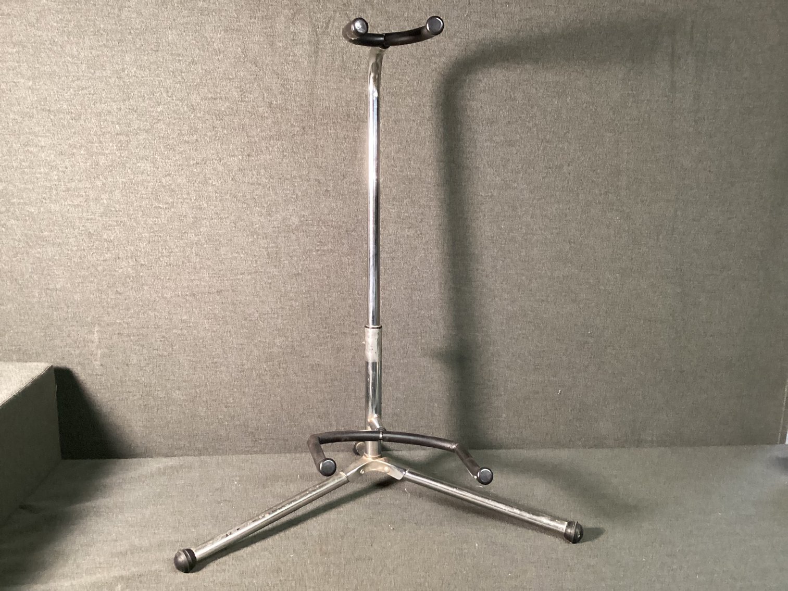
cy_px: 296
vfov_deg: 45.4
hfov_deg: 58.3
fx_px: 706
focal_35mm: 31
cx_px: 394
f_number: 2.4
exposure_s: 1/30
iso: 320
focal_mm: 3.3
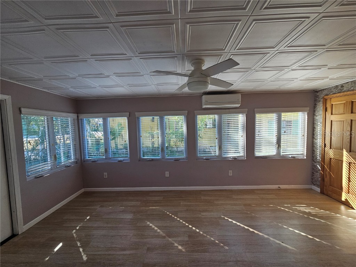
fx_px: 134
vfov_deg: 89.9
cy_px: 134
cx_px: 178
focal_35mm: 13
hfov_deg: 106.2
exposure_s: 1/211
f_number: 2.2
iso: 80
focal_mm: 2.2
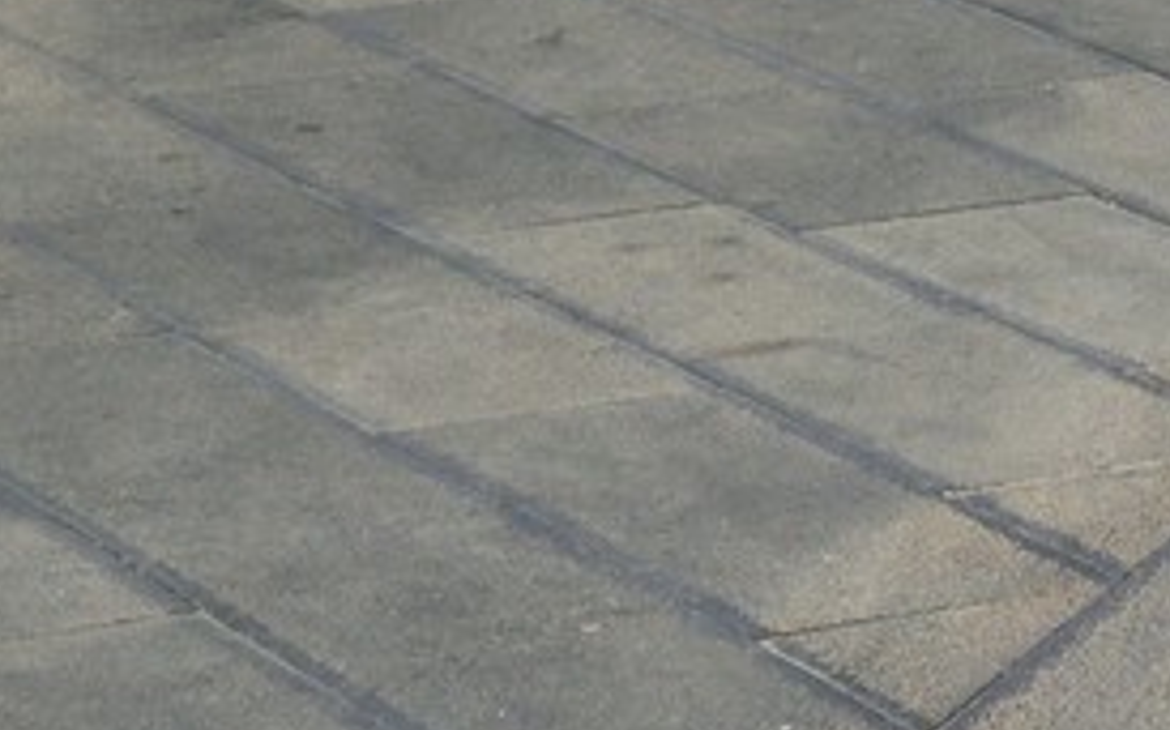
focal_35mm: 214
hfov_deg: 8.5
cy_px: -1272
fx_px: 6821
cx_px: 3314
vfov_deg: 5.8
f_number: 11
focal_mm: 36
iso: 400
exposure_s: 1/500
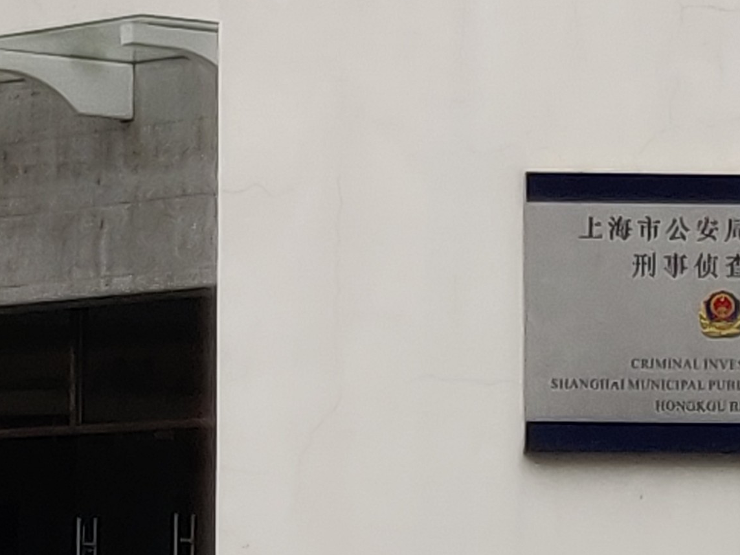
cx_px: 412
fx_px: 748
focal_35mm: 35
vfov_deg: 40.7
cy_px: 302
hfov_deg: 52.5
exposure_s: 1/215
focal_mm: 4.25
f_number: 1.7
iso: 100
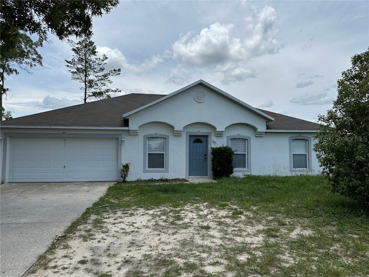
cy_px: 138
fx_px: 256
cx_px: 184
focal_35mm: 24
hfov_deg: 71.6
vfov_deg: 56.8
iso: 80
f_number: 1.78
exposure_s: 1/7042
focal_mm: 6.86
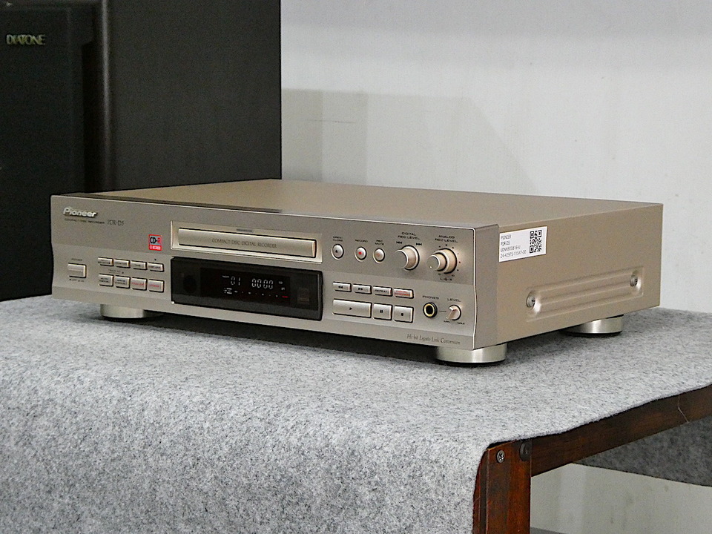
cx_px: 356
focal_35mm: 79
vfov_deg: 18.7
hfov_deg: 24.7
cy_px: 267
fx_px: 1625
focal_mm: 14.1
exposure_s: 1/80
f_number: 4.7
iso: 800
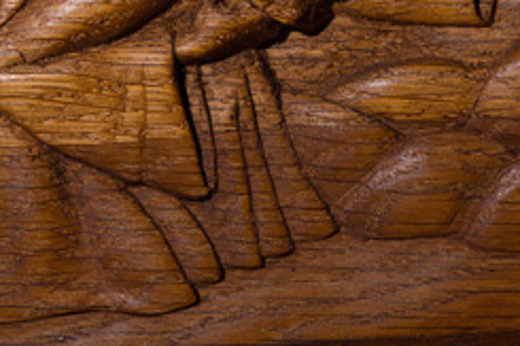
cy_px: 30
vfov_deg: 5.3
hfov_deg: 8.0
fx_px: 3710
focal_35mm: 257
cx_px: 431
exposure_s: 1/30
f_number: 13
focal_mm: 105
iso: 100
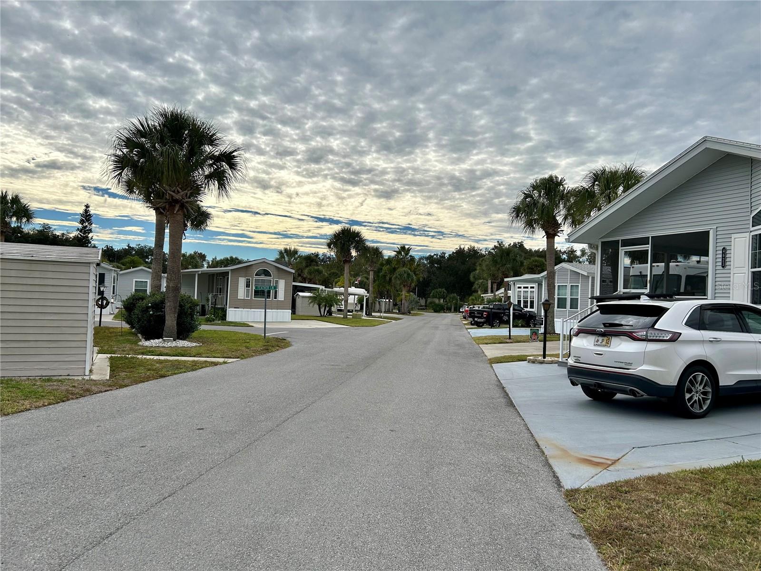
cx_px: 380
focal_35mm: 26
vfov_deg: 53.1
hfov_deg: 67.3
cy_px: 286
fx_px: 572
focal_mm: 5.7
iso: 50
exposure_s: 1/8696
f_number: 1.5
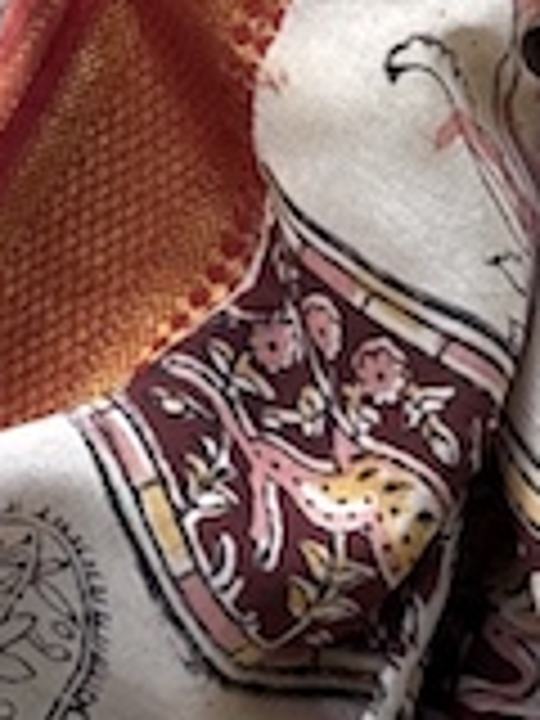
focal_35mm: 256
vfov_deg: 7.5
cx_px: 148
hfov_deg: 5.8
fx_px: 5325
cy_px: -502
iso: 64
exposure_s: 1/336
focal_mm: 6.76
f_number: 1.78
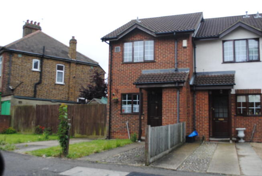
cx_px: 131
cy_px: 88
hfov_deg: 53.1
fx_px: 262
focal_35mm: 36
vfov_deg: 37.0
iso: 110
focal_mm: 24
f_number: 5.6
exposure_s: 1/125
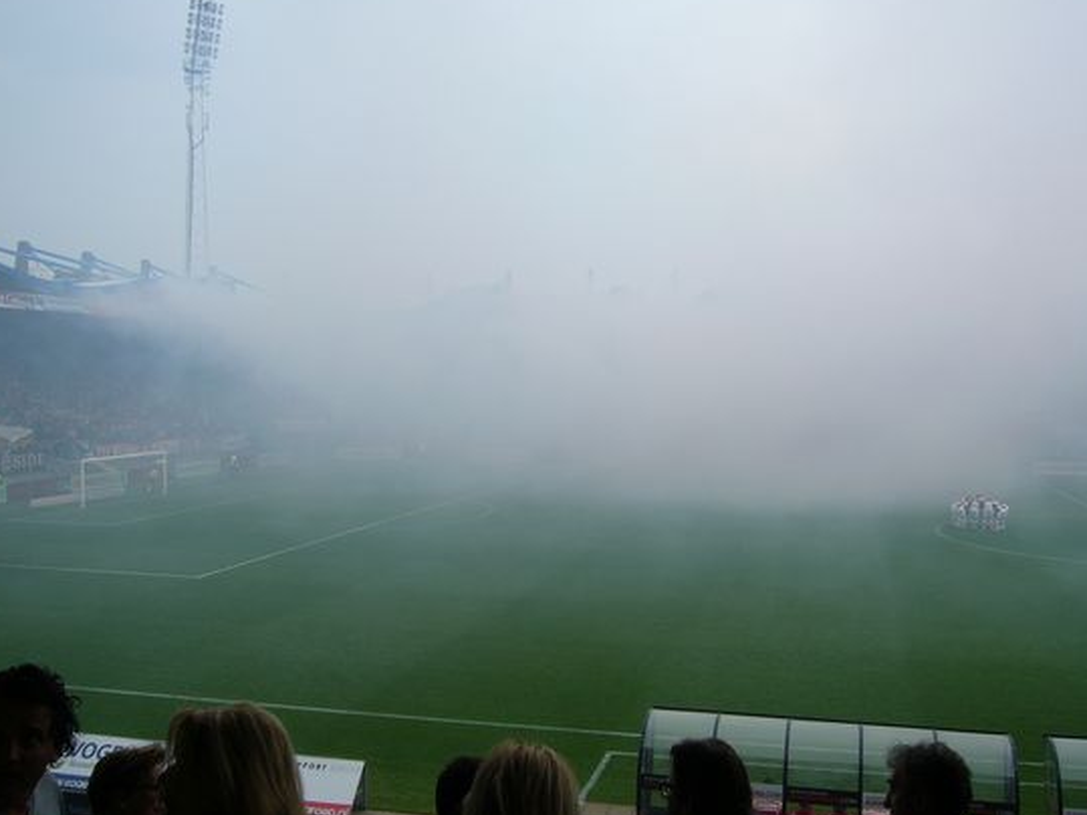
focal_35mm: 37
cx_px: 551
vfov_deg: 38.7
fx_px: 1162
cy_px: 402
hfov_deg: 50.1
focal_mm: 5.8
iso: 50
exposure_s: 1/125
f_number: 8
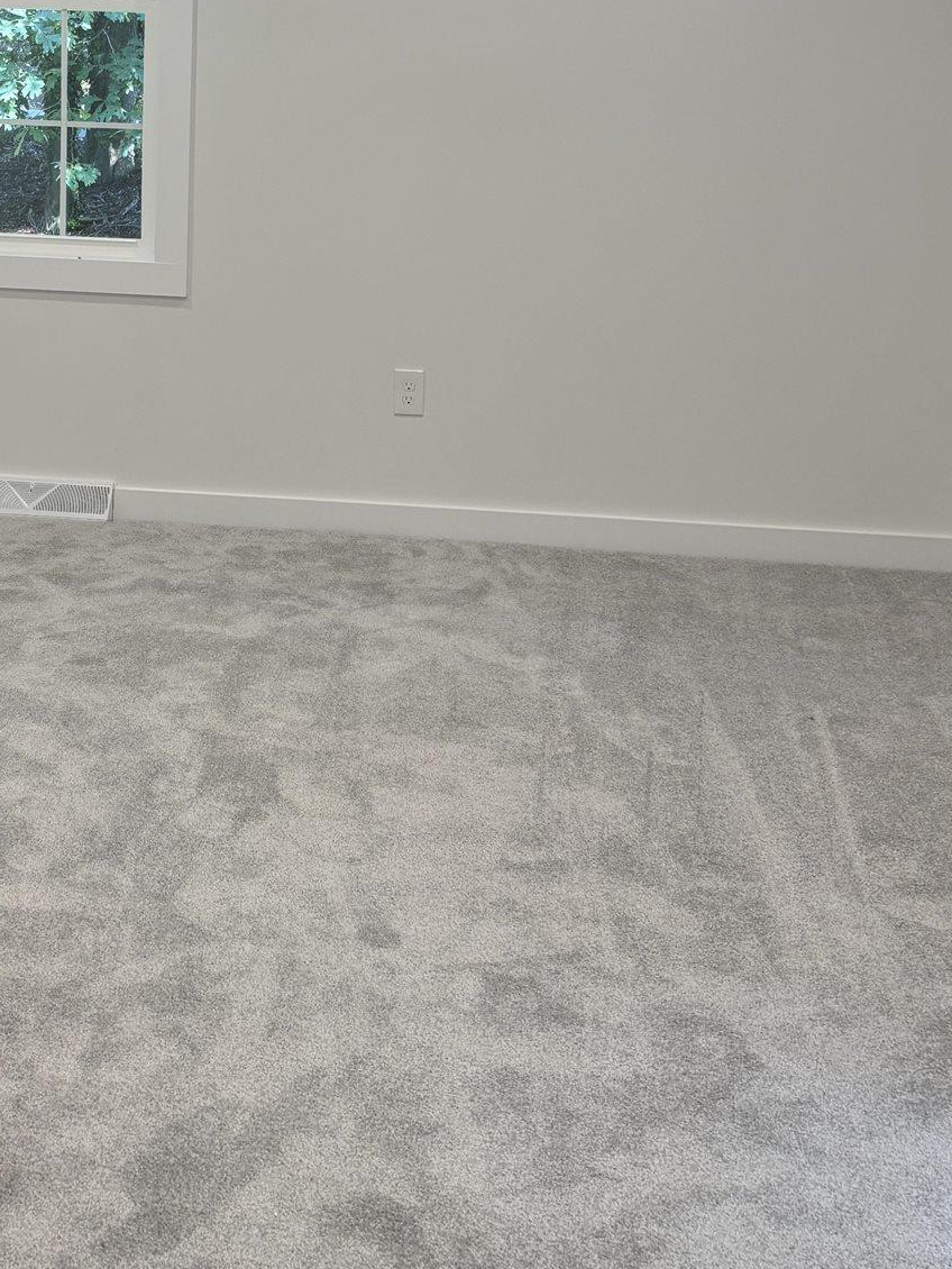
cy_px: 390
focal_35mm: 53
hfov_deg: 27.2
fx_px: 1943
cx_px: 244
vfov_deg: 35.7
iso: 64
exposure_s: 1/120
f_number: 1.6
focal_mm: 5.96
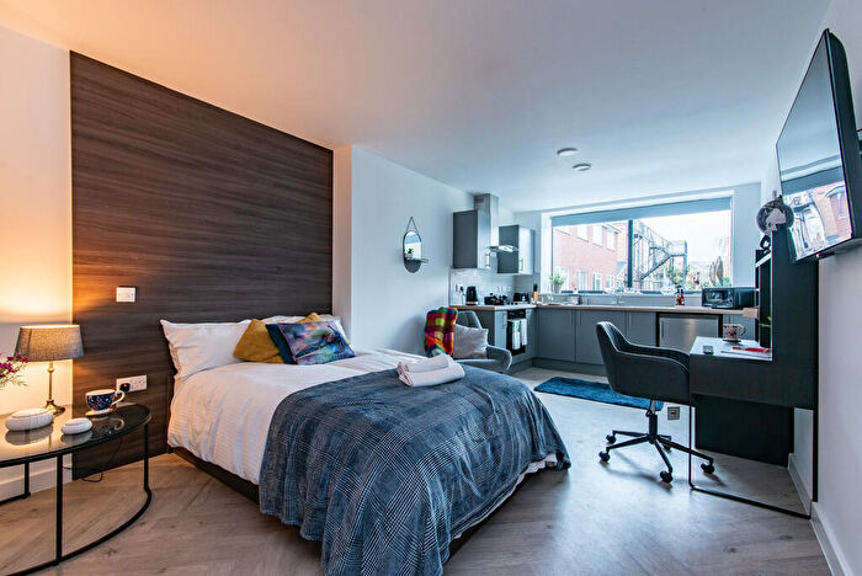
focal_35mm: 16
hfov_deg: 96.7
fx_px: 383
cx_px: 431
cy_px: 288
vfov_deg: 73.9
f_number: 14
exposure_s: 1/2.5
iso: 100
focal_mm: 16
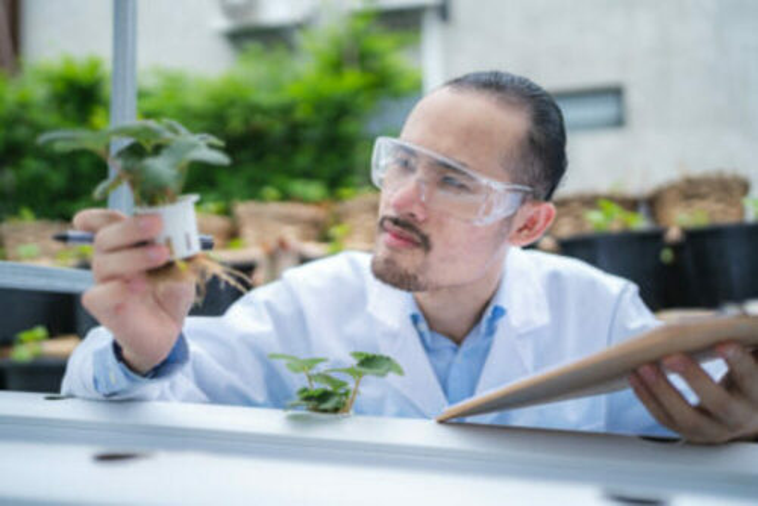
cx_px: 379
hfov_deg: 54.4
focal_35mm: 35
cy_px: 253
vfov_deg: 37.9
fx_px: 737
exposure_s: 1/3200
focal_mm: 35
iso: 160
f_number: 1.4
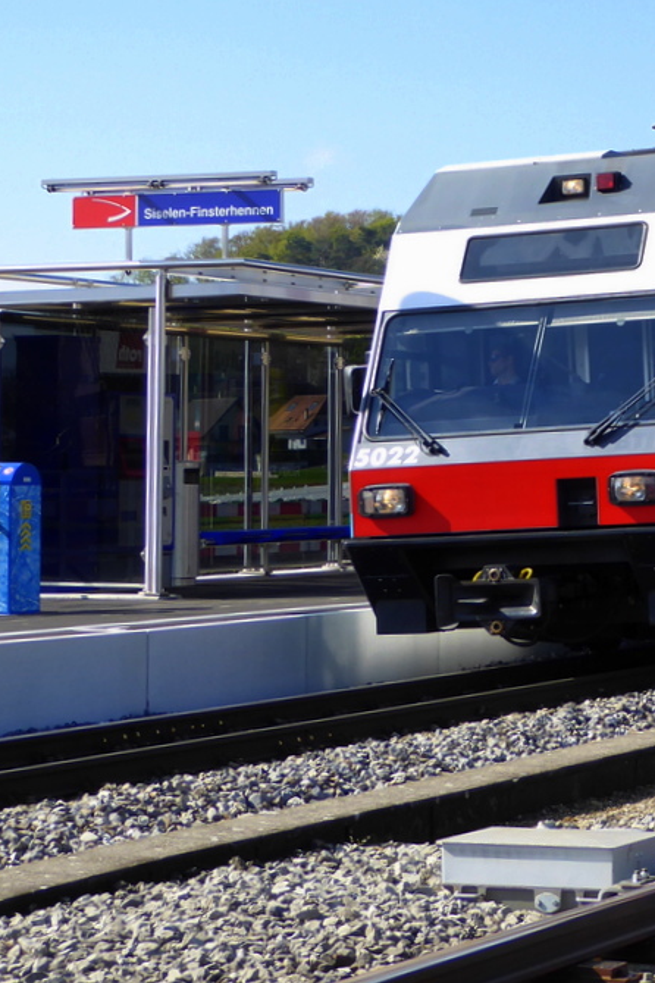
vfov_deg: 18.2
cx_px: 709
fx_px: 3056
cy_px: 364
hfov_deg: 12.0
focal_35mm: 112
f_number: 4.2
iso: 80
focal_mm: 10.3
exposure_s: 1/320
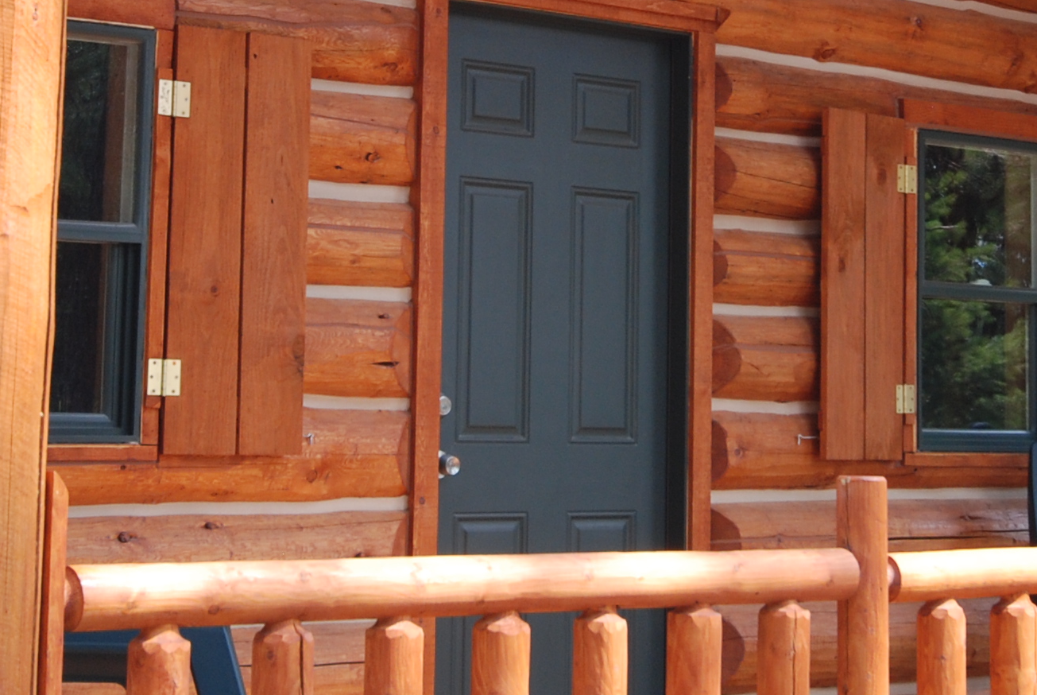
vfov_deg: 15.3
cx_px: 571
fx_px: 2567
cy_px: 115
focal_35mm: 89
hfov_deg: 22.8
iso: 200
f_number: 5.6
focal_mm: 20
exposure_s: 1/125
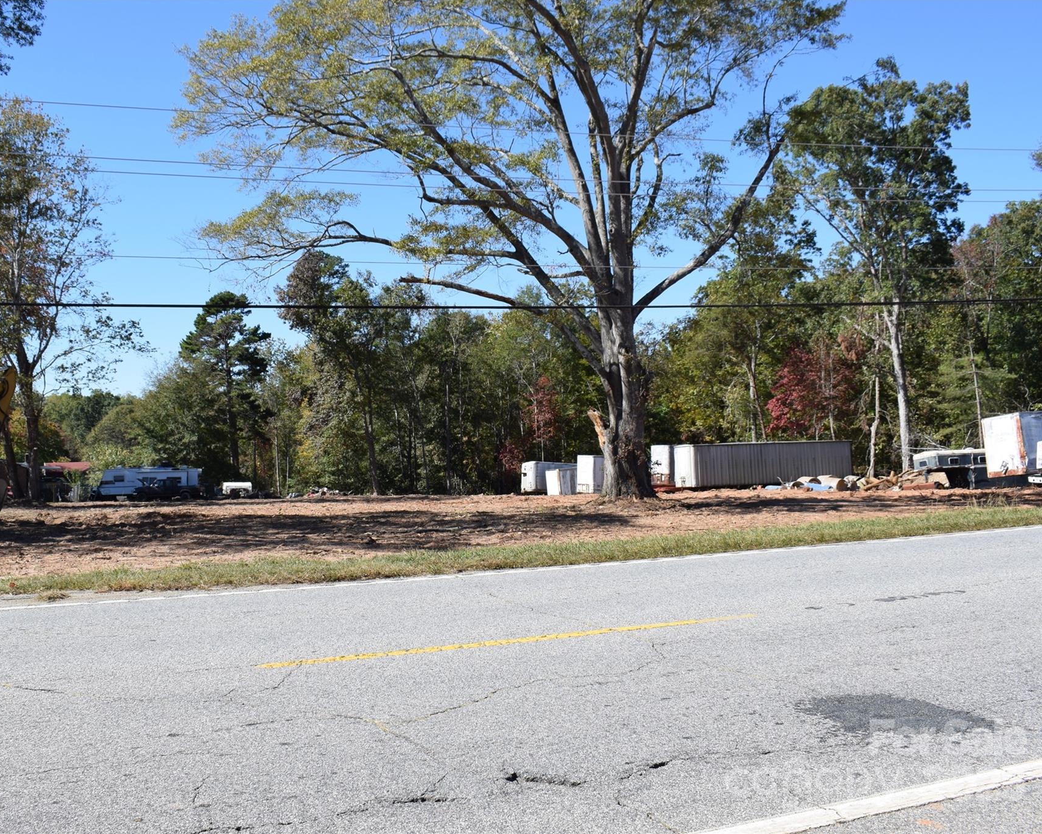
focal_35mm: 36
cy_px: 417
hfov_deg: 50.6
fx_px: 1097
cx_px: 444
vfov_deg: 41.6
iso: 200
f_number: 9
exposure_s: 1/320
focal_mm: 21
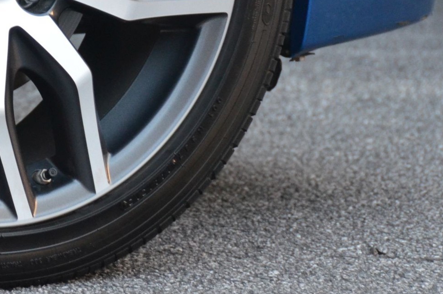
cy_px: -57
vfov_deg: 3.1
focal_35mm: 436
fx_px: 5355
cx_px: 7
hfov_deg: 4.7
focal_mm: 112
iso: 1600
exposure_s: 1/80
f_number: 5.3
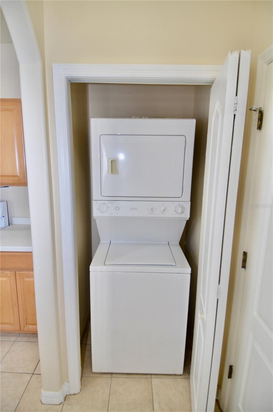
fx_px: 206
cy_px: 206
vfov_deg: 90.1
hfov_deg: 67.2
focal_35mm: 18
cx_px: 136
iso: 500
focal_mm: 12
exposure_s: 1/60
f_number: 4
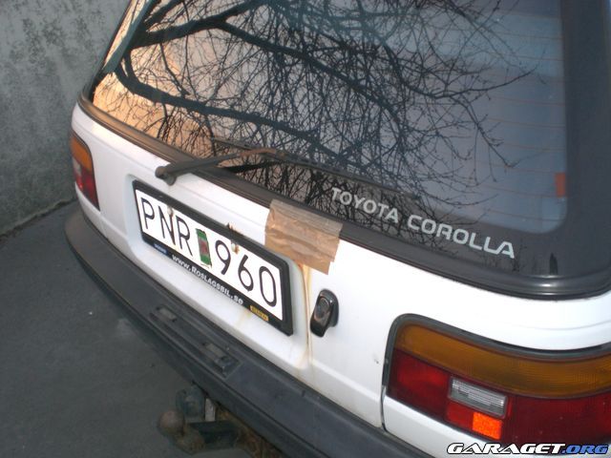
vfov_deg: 37.7
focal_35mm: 38
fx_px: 671
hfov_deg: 49.0
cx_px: 306
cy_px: 229
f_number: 3.1
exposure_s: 1/60
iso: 200
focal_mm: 6.3
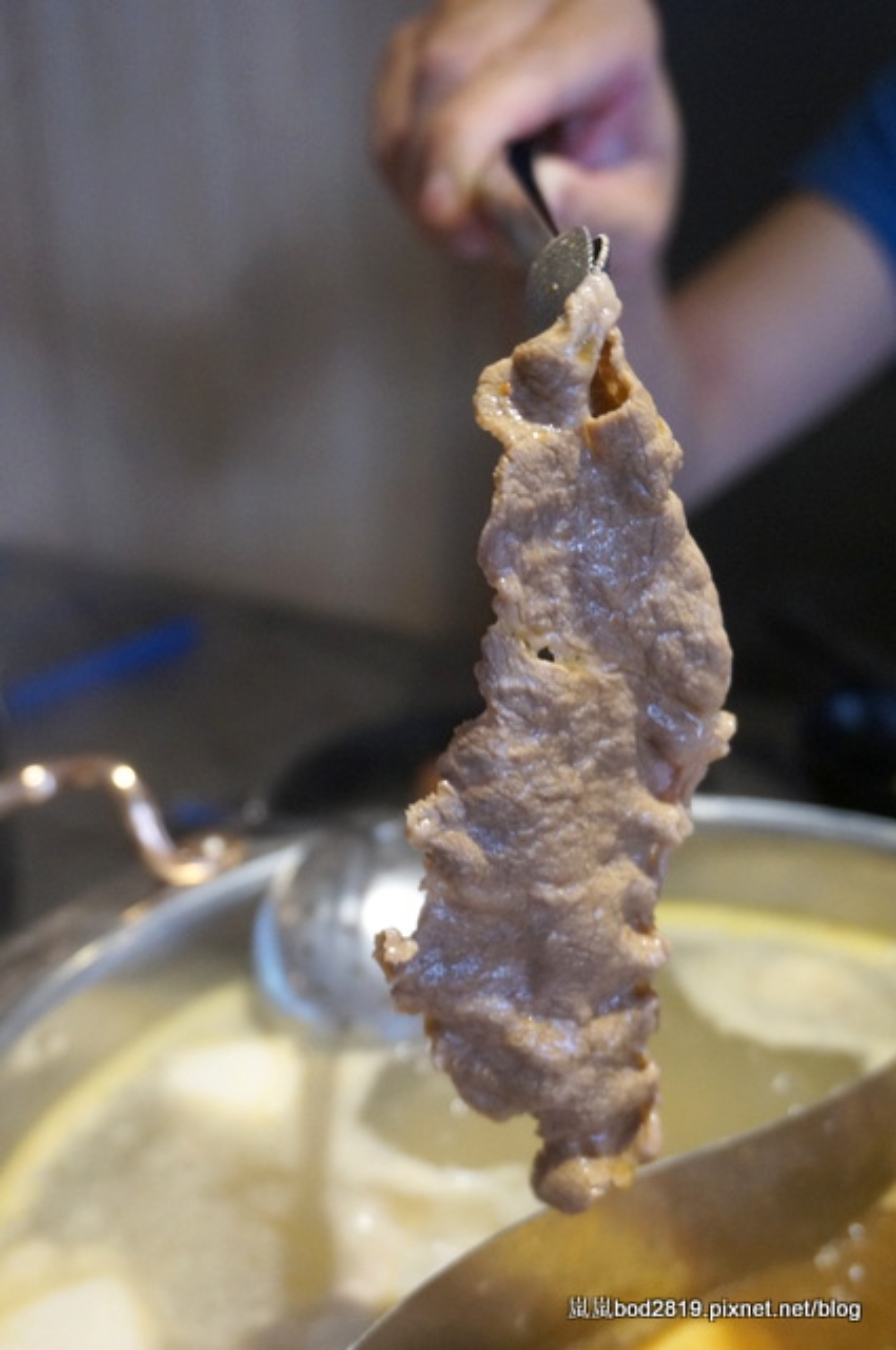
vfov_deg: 48.0
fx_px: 1516
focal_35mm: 40
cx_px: 448
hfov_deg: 32.9
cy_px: 675
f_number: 4.5
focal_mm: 27
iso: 1600
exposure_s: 1/60
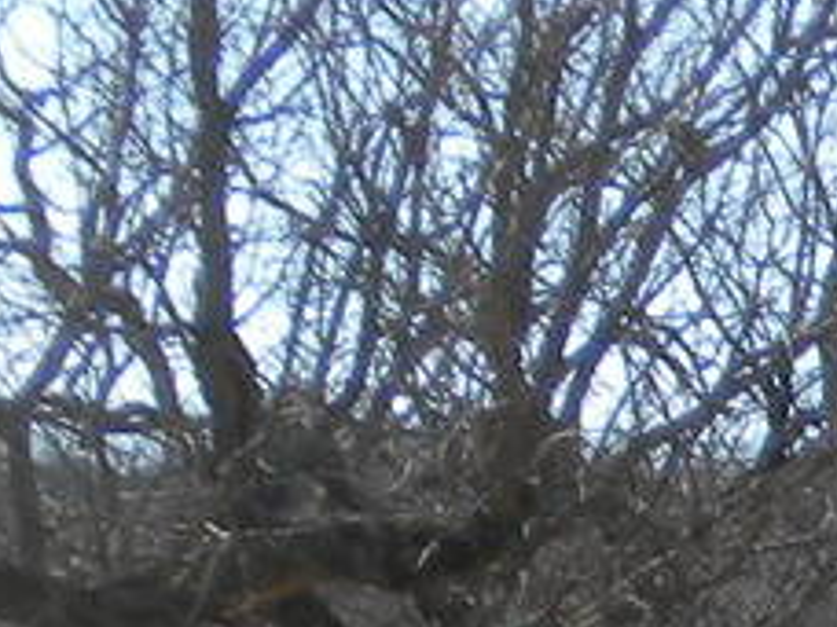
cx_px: 1975
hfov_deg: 7.2
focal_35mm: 260
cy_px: 1954
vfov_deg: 5.4
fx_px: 6287
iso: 68
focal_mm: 6.6
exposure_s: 1/511
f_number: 3.5
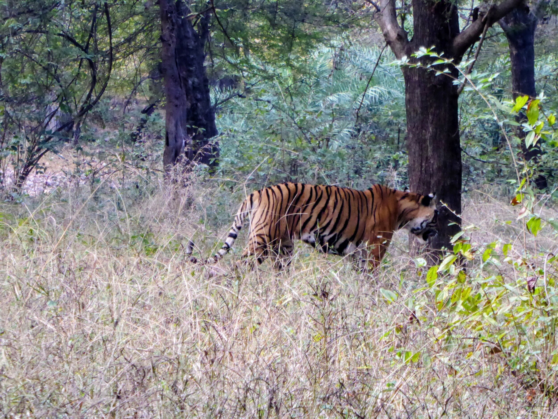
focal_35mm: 386
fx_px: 6222
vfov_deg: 3.9
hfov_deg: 5.1
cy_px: 210
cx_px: 279
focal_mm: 62.1
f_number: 6
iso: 800
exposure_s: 1/100
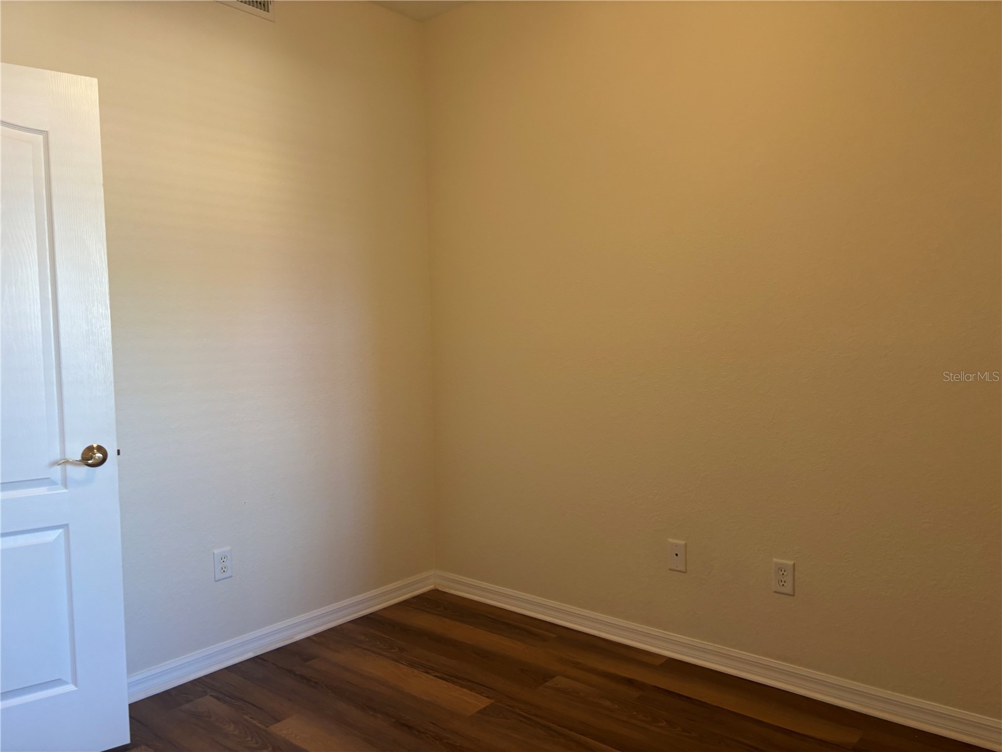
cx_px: 501
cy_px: 376
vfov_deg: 53.1
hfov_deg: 67.3
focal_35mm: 26
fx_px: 753
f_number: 1.6
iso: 125
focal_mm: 5.96
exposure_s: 1/60
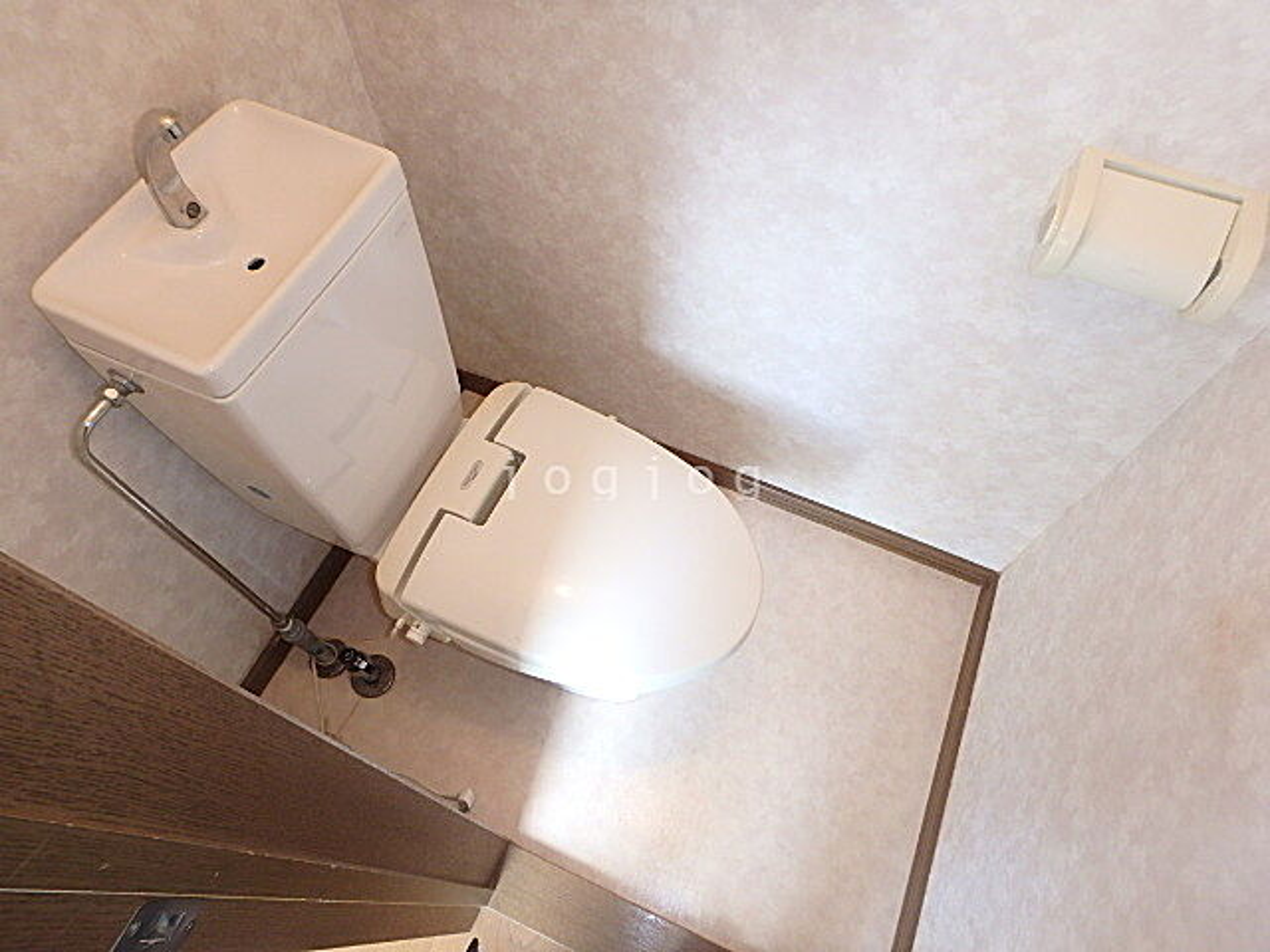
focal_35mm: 21
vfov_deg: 63.4
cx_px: 635
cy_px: 476
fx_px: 770
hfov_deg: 79.0
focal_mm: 3.7
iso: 320
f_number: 3.5
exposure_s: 1/30
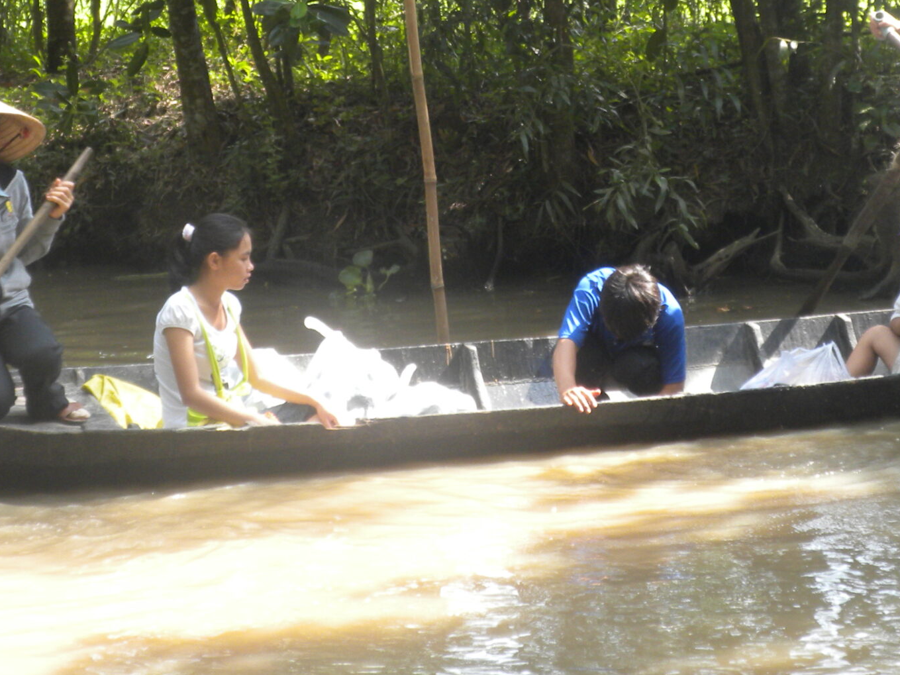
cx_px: 480
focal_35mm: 113
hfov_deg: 17.4
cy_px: 94
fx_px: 2938
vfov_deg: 13.0
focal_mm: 10.7
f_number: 4.7
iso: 105
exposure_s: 1/59.7
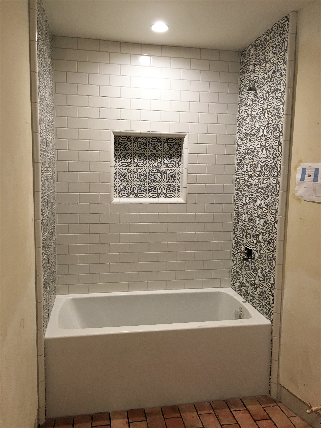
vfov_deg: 61.7
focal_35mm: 29
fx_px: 359
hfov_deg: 48.2
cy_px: 214
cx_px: 160
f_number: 2.2
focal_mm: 4.15
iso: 32
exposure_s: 1/15
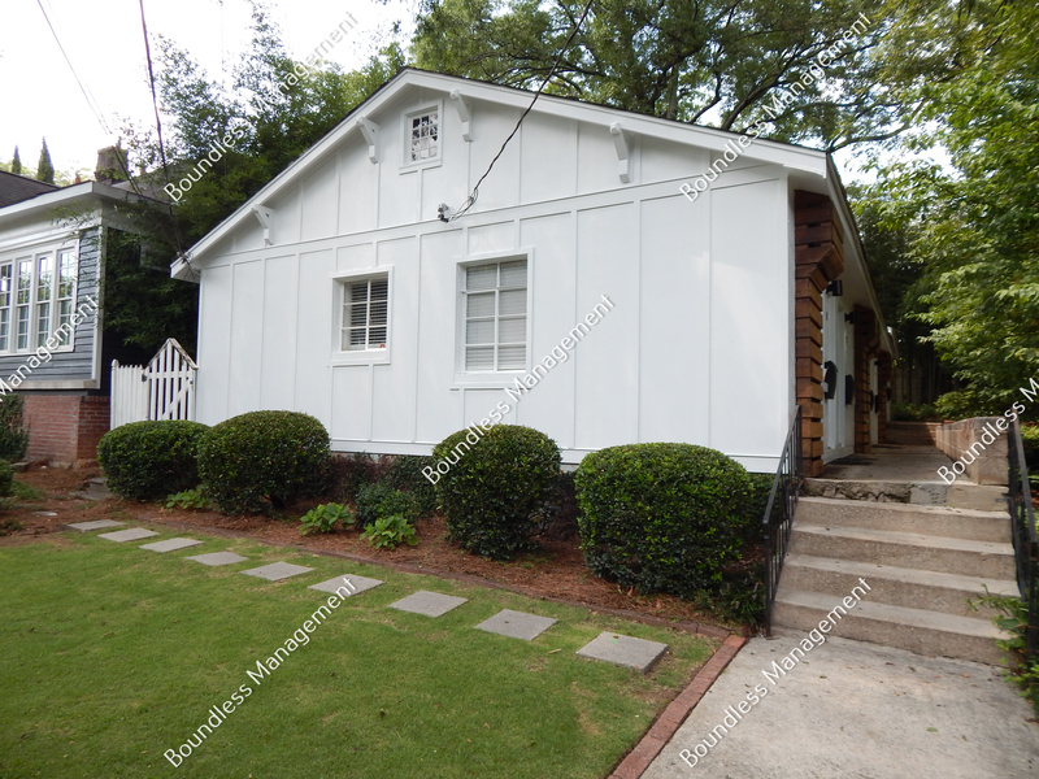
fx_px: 660
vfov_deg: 61.1
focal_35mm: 22
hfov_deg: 76.4
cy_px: 390
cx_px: 520
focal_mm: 4
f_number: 3
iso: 125
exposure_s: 1/250
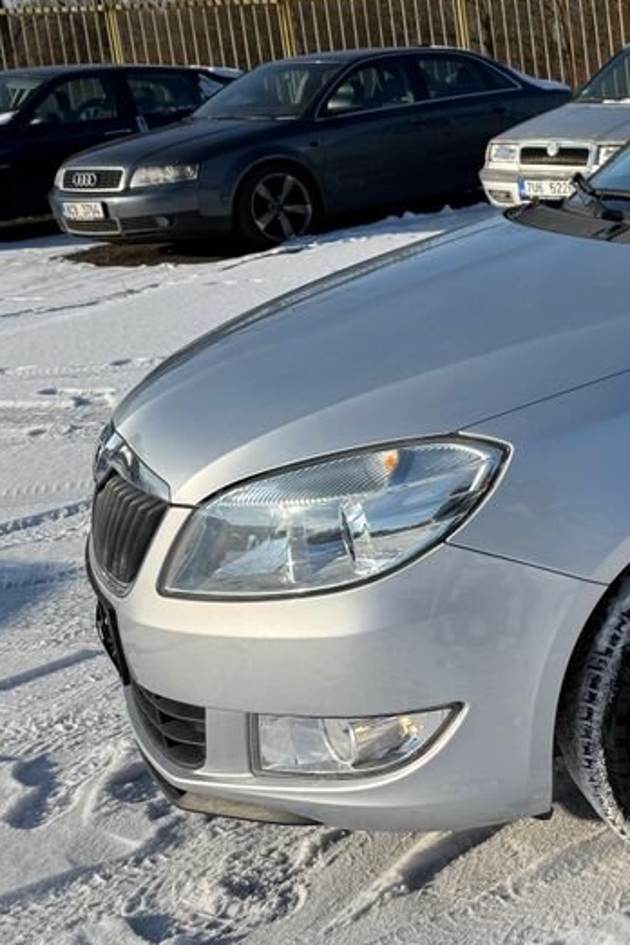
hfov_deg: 22.9
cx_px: 918
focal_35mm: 49
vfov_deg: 40.1
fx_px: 1286
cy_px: 364
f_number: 1.78
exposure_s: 1/4673
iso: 80
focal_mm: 6.76
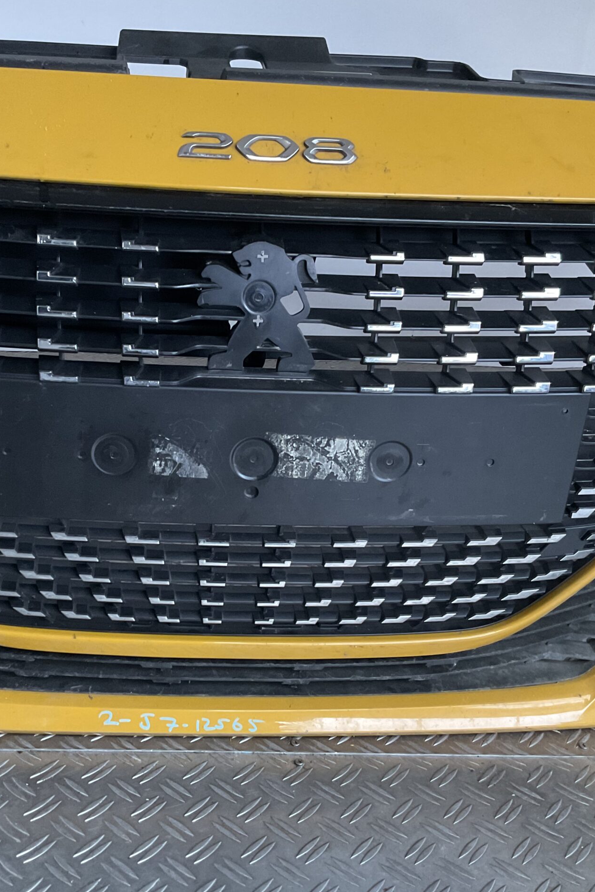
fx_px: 1016
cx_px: 217
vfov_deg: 47.4
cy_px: 442
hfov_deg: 32.5
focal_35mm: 41
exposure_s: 1/25
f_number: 1.8
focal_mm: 3
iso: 320
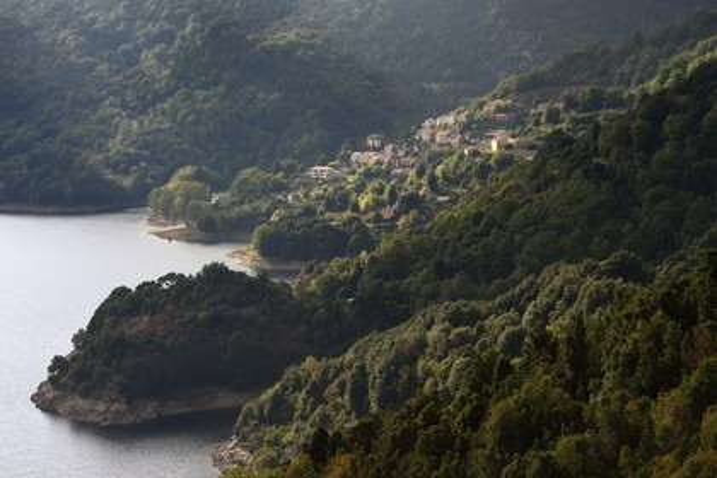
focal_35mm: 85
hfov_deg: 23.9
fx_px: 1693
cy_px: 239
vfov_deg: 16.1
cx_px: 358
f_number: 9
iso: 200
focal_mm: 85
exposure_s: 1/320
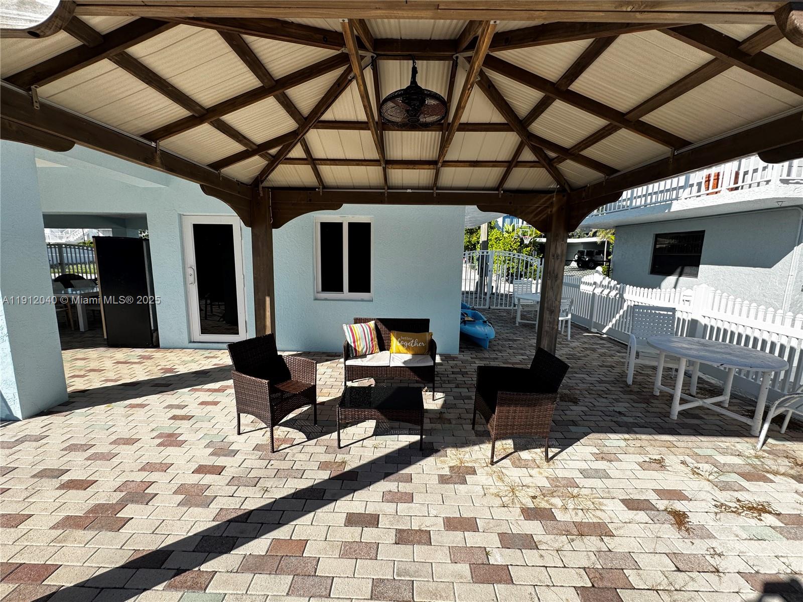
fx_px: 325
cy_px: 301
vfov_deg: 85.7
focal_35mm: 14
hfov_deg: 102.1
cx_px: 402
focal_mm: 2.22
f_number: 2.2
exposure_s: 1/956
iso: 50
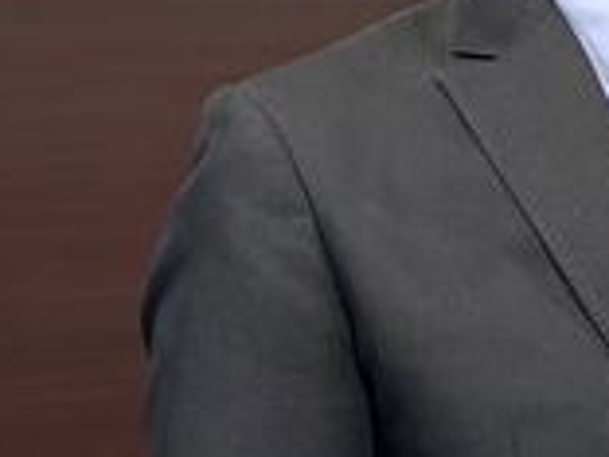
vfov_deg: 8.0
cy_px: 8
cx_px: 839
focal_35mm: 185
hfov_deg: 10.4
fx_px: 3255
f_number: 1.78
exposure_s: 1/120
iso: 125
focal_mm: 6.86
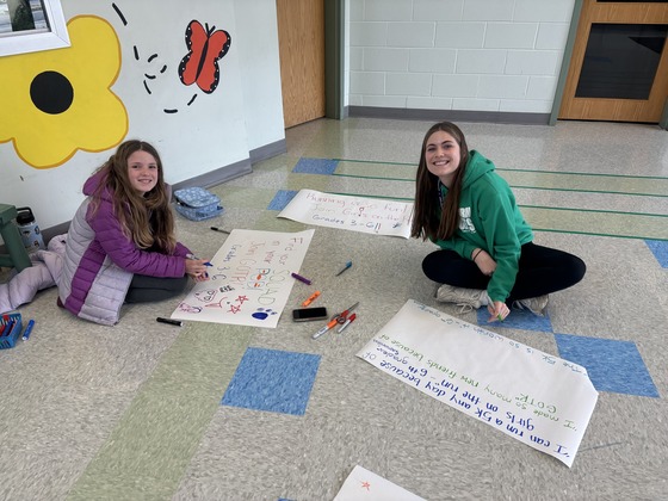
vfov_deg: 53.1
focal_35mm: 26
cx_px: 334
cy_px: 250
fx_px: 502
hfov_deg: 67.3
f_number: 1.6
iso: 80
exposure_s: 1/120
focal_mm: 5.96
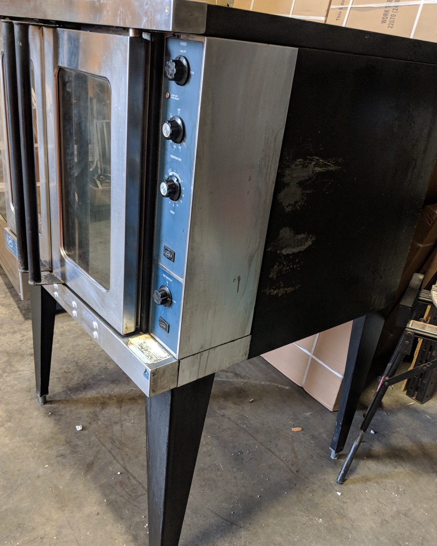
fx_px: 485
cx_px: 217
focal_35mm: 30
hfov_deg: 48.5
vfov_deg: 58.8
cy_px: 286
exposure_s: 1/60
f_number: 1.8
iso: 278
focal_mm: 4.44
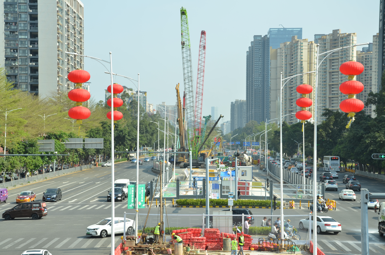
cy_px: 128
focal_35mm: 75
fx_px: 800
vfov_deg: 18.1
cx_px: 192
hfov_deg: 27.0
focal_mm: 50
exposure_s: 1/160
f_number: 9
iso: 100
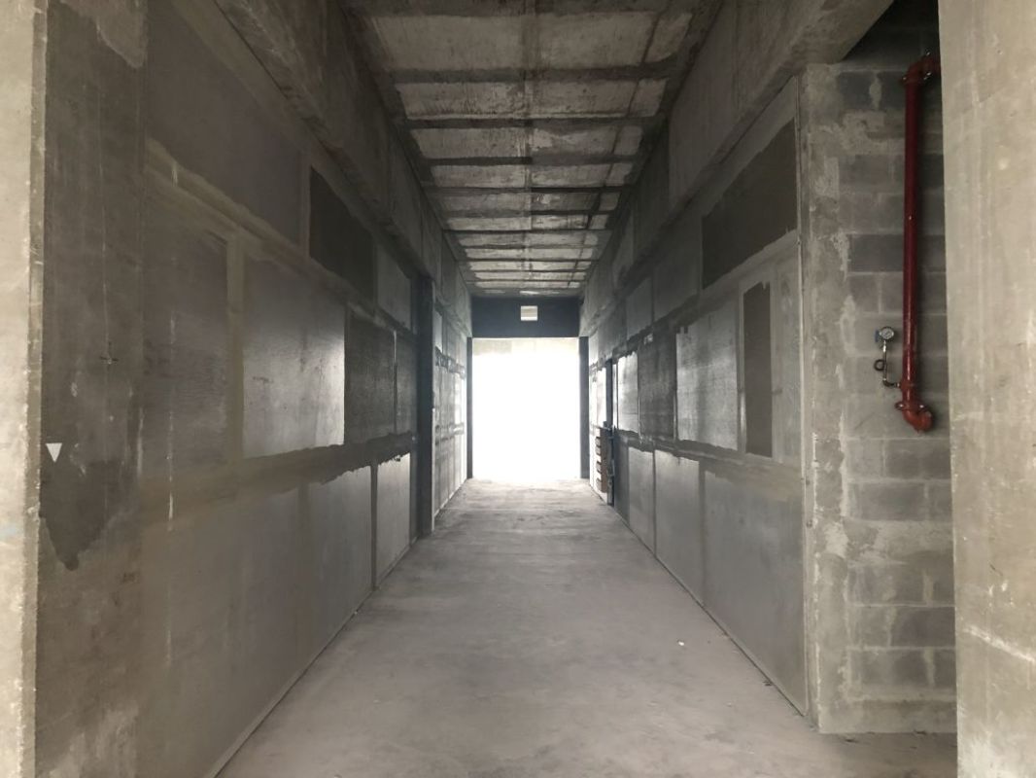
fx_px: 838
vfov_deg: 49.8
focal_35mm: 28
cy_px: 389
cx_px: 518
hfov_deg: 63.4
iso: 100
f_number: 1.8
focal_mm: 3.99
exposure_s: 1/5
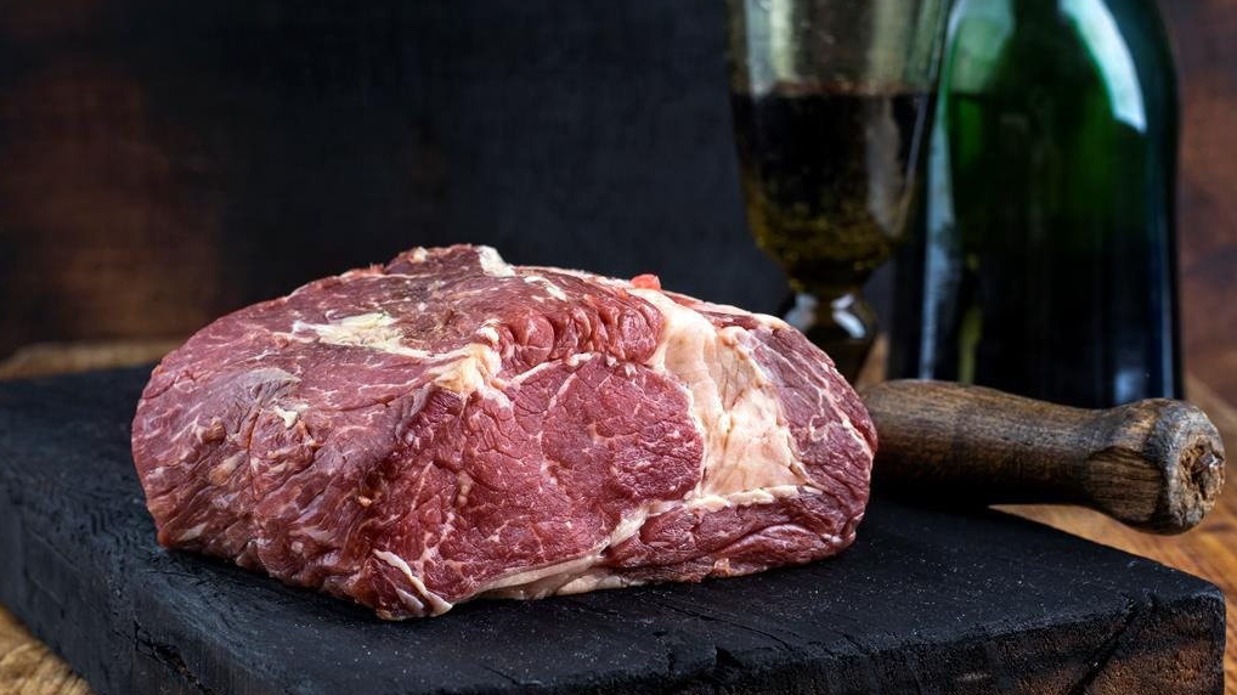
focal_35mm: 79
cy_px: 383
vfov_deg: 15.3
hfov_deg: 26.9
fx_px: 2591
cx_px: 616
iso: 100
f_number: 9
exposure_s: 1/160
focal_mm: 50
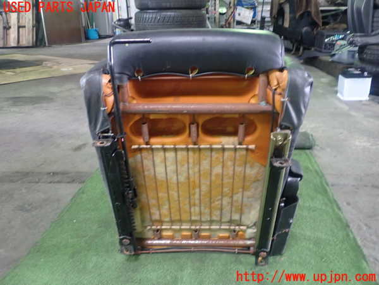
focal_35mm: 30
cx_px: 190
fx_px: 328
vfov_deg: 46.8
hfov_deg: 60.0
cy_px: 142
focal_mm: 5.4
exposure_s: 1/30
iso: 400
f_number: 2.3
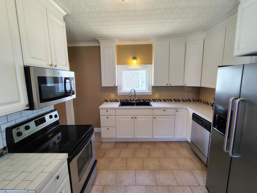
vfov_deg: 78.1
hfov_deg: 94.5
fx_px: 119
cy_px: 96
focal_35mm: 16
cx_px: 128
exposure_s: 1/60
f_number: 2.2
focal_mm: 2.13
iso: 412
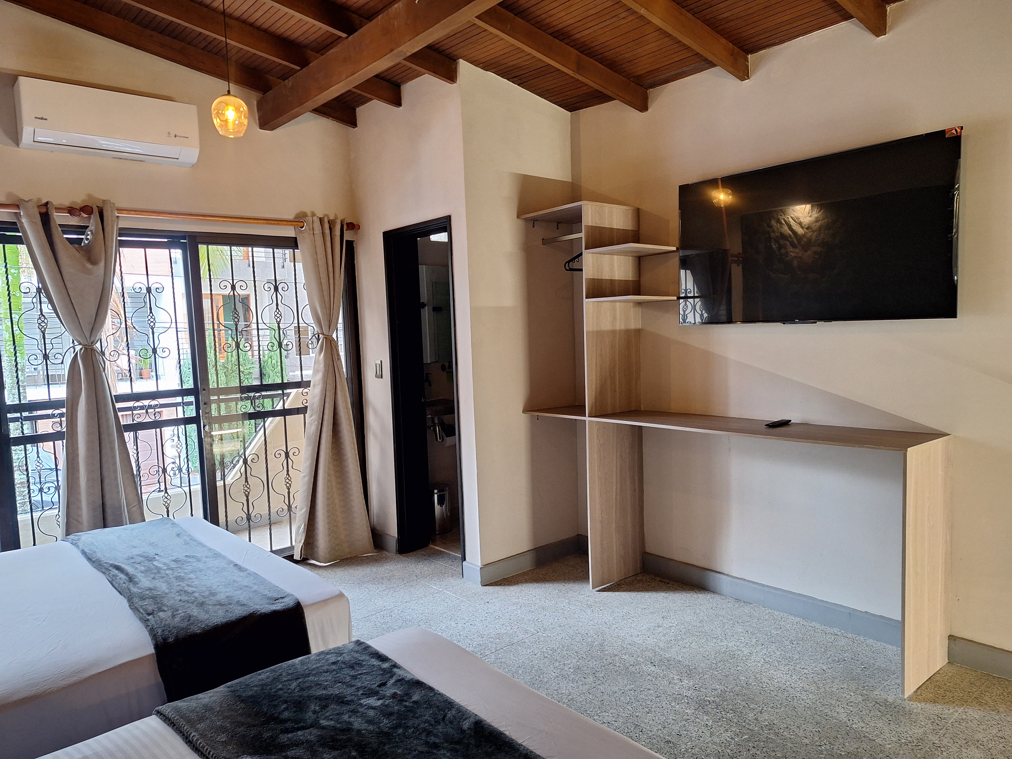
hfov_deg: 73.9
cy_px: 380
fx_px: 672
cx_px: 506
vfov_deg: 58.9
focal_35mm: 23
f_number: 1.8
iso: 200
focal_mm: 5.54
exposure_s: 1/40
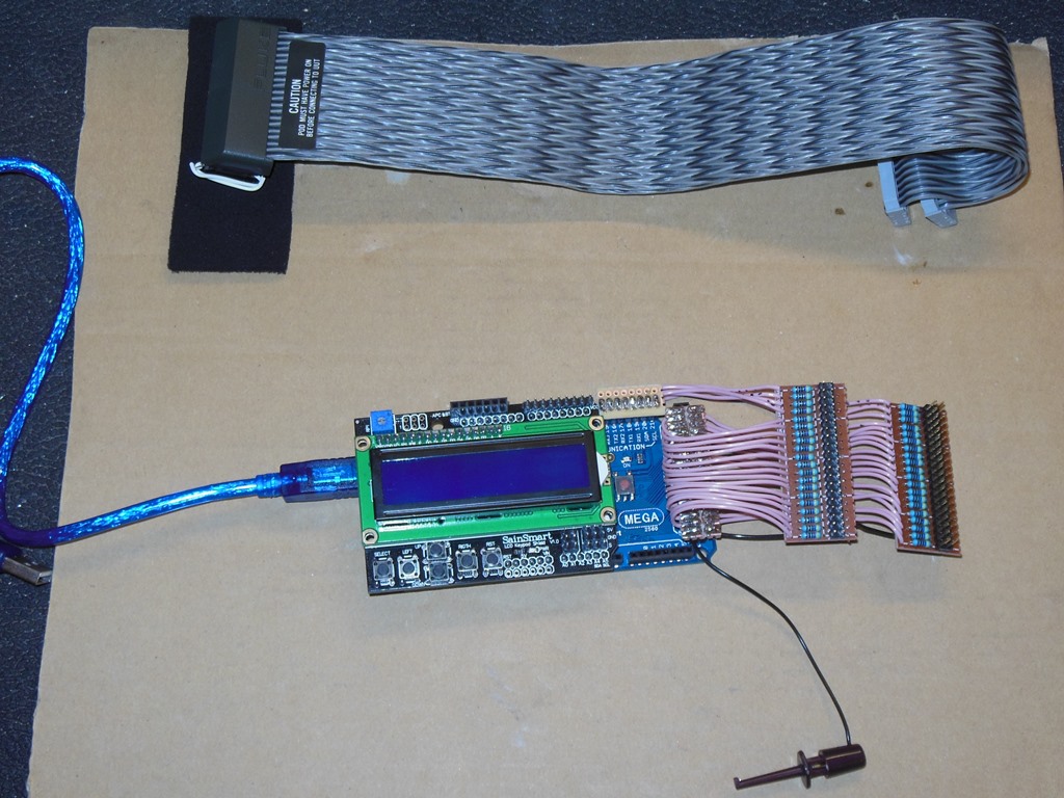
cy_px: 399
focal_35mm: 43
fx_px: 1322
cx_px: 532
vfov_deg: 33.6
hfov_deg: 43.9
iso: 125
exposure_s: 1/30
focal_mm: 7.7
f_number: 3.8
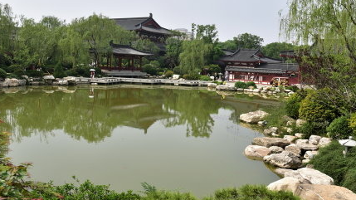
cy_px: 85
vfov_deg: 29.6
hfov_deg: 50.5
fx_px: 377
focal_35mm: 40
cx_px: 187
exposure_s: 1/250
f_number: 7.1
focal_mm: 32
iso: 100
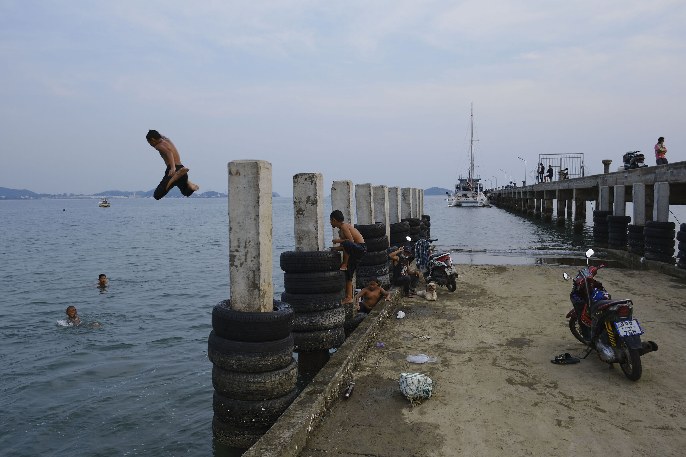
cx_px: 343
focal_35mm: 27
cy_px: 228
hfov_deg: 67.4
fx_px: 514
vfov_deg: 47.9
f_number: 4
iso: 160
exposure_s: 1/500
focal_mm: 18
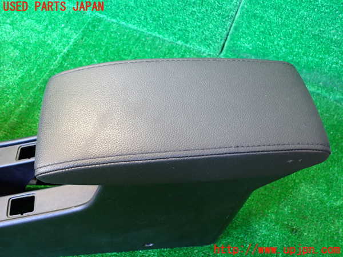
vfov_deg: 46.8
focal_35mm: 30
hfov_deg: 60.0
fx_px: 297
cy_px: 128
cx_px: 172
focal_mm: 5.4
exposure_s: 1/30
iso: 320
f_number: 2.3
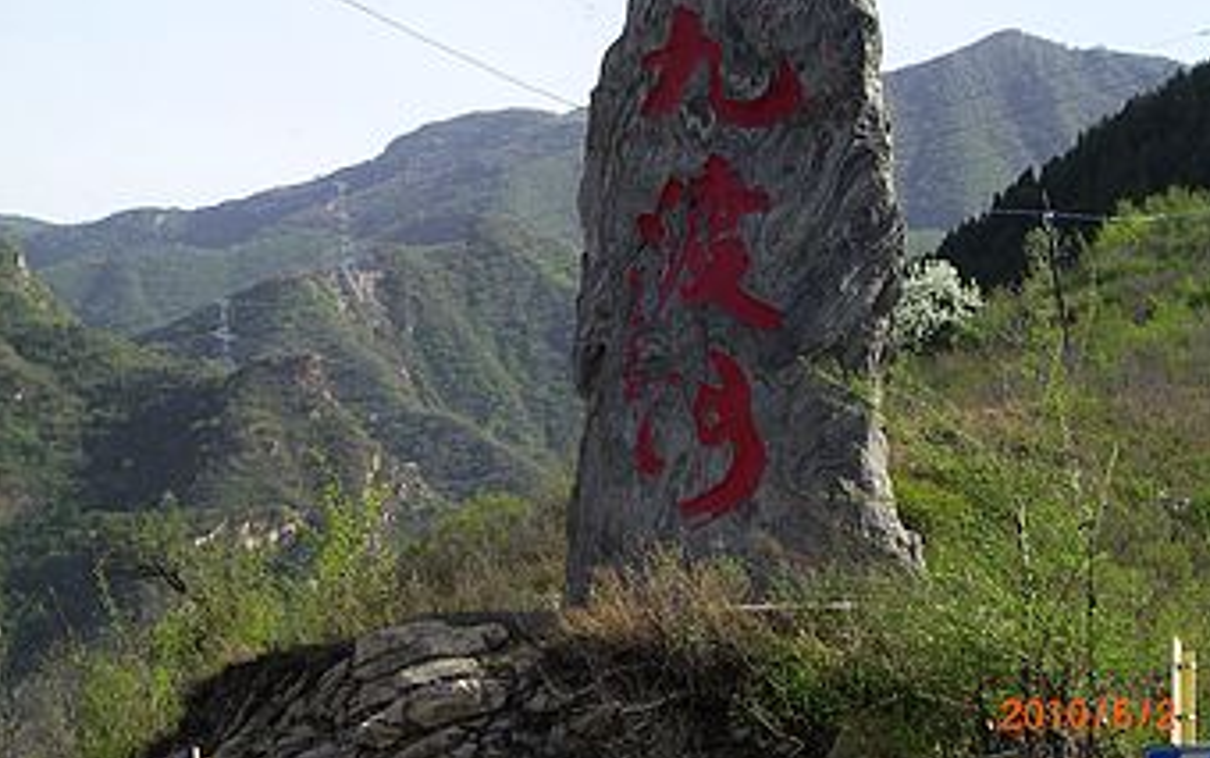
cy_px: 292
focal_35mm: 142
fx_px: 4686
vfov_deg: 9.2
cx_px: 708
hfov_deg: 14.7
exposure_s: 1/250
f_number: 5.2
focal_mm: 18.6
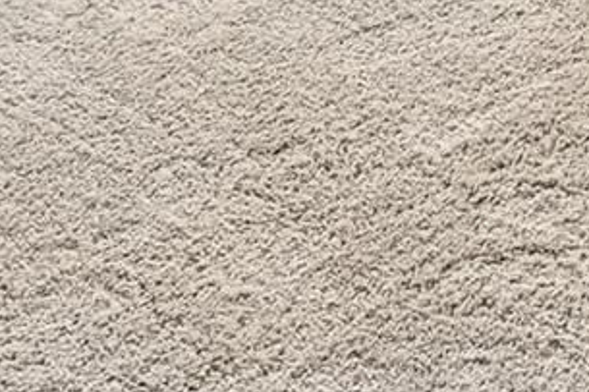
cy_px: -816
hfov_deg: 18.5
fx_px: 1537
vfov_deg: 10.2
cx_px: 956
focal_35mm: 94
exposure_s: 1/15
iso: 320
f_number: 8
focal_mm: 14
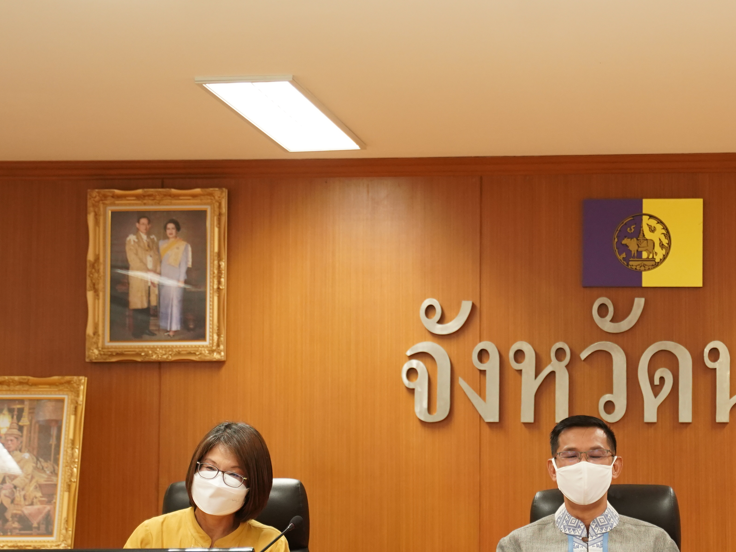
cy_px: 337
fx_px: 1935
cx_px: 579
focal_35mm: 91
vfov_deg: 16.2
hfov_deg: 21.3
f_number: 2.8
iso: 2500
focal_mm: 50
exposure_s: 1/320
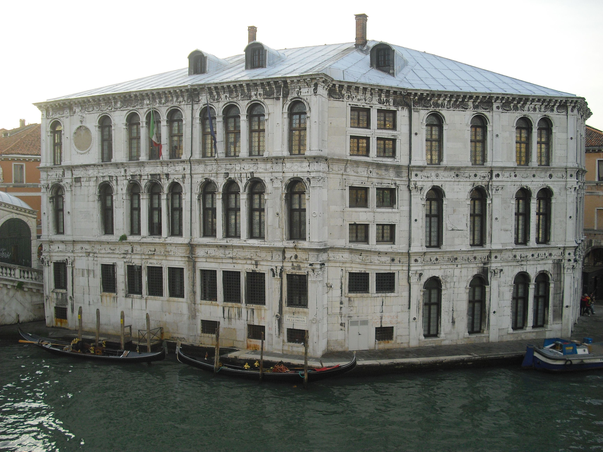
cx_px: 302
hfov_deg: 49.0
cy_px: 226
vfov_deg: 37.7
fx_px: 662
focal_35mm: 38
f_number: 2.8
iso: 100
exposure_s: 1/320
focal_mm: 6.2
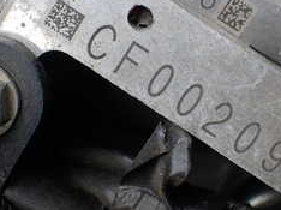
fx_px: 624
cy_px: 101
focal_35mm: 77
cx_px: 165
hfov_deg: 25.3
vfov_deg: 19.1
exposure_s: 1/200
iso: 100
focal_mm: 5.4
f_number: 3.2
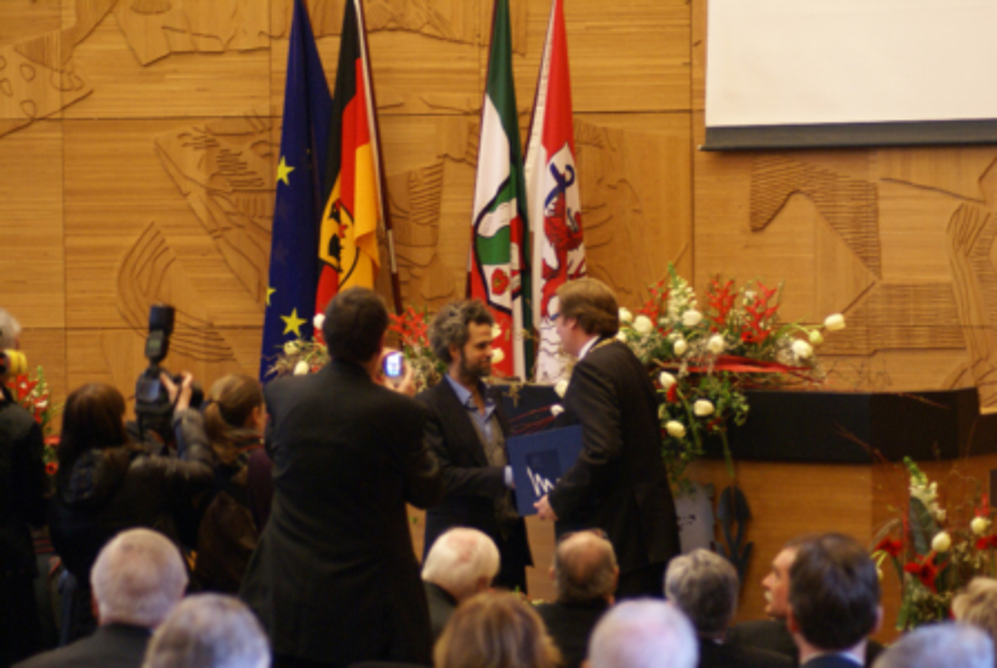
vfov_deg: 10.2
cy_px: 334
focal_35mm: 135
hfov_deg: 15.2
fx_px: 3744
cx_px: 498
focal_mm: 90
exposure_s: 1/30
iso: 400
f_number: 4
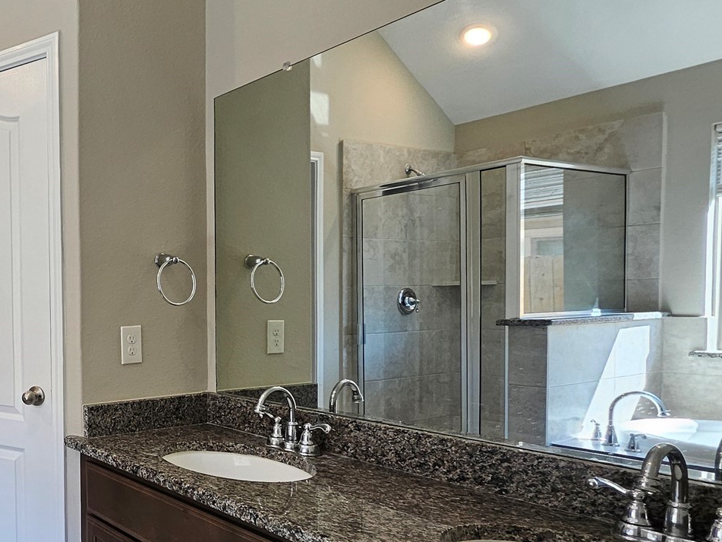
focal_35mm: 28
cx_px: -5
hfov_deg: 50.7
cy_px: 335
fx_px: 584
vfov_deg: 49.3
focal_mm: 1.74
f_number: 2.2
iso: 64
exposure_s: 1/60
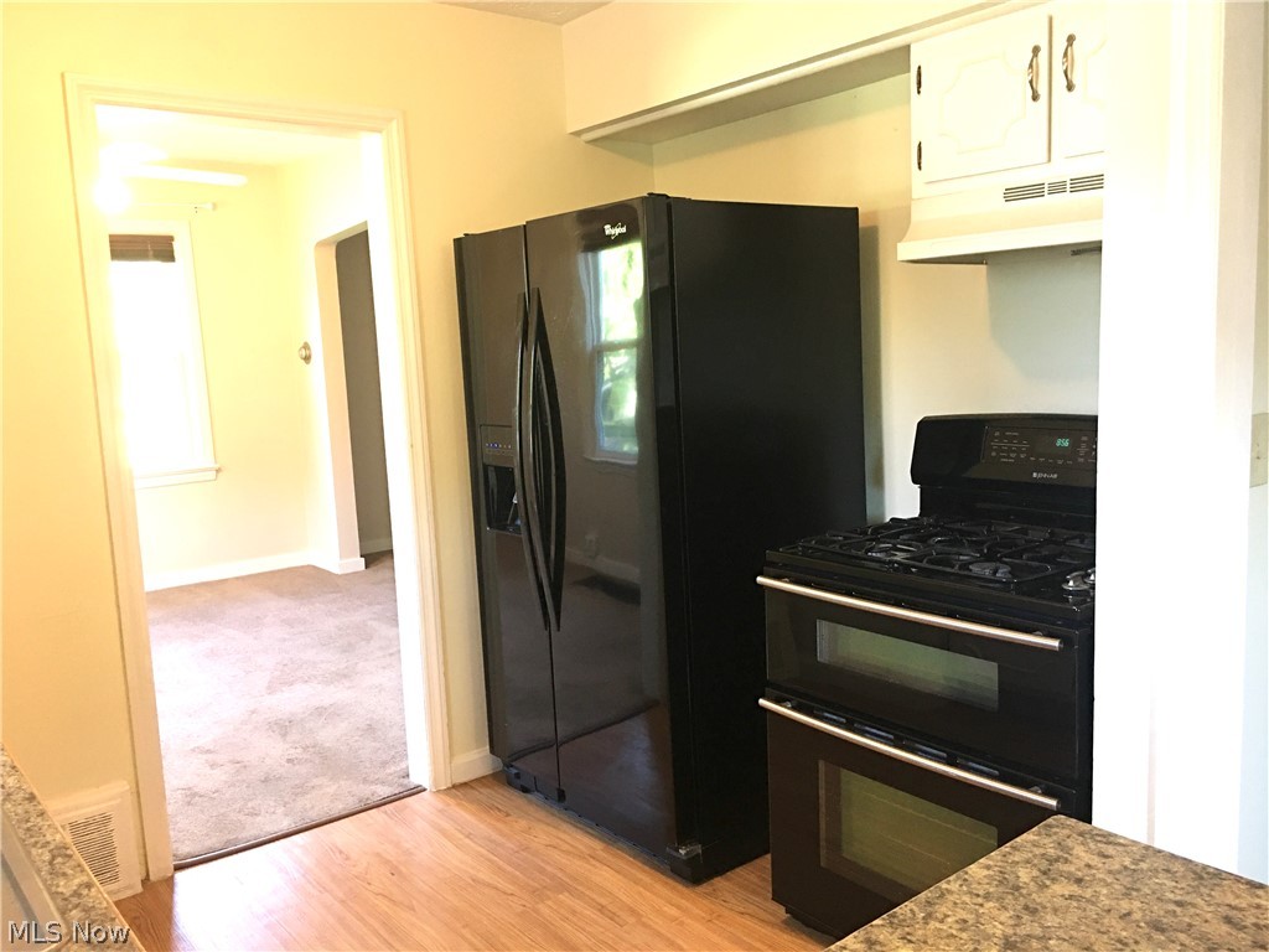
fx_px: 1063
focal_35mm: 29
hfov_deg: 61.7
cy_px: 476
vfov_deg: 48.2
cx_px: 634
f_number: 2.2
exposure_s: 1/15
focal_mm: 4.15
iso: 80
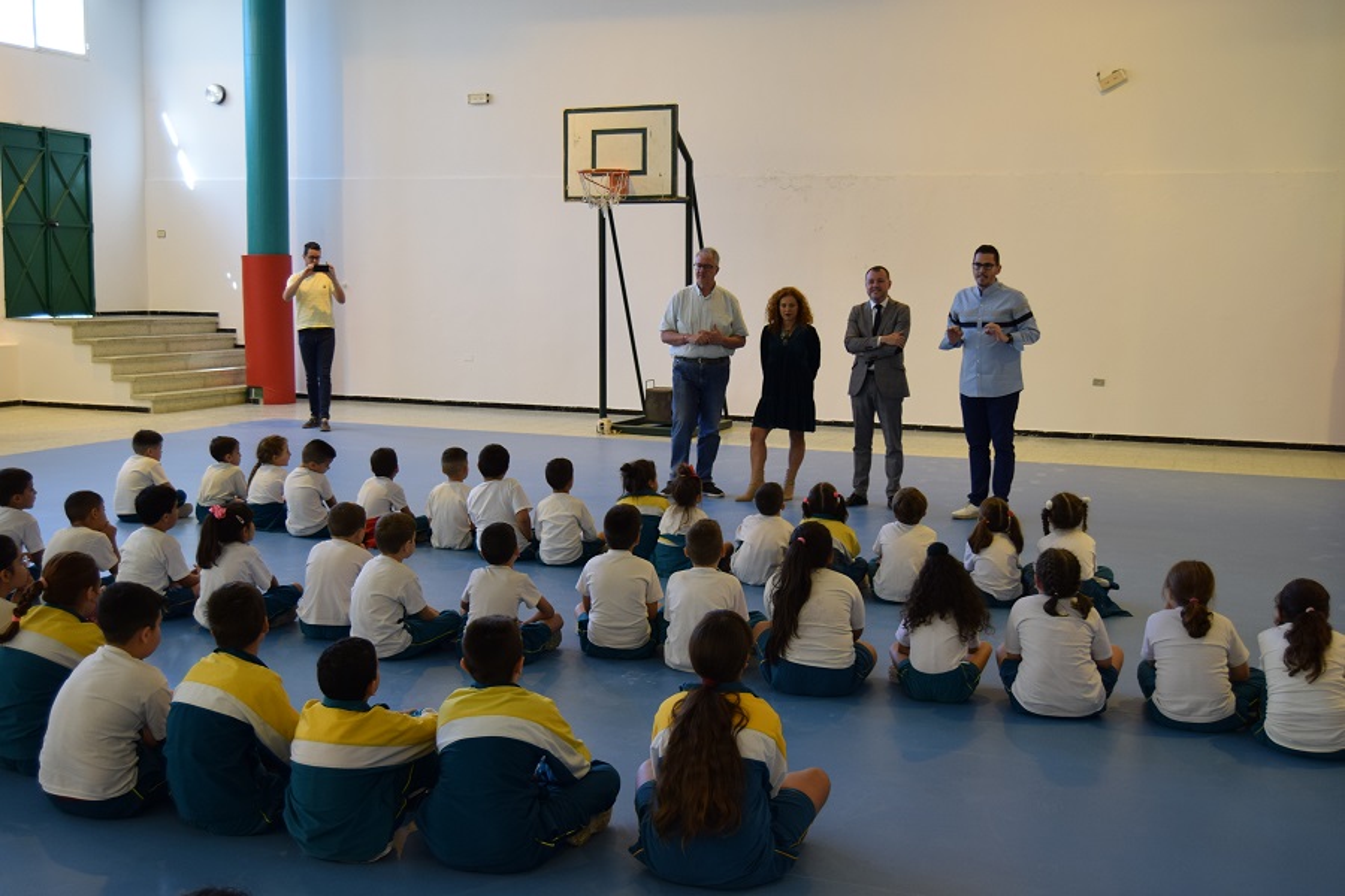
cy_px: 448
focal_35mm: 39
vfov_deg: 34.2
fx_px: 1457
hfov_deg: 49.6
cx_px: 672
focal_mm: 26
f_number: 4
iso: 640
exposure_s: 1/60
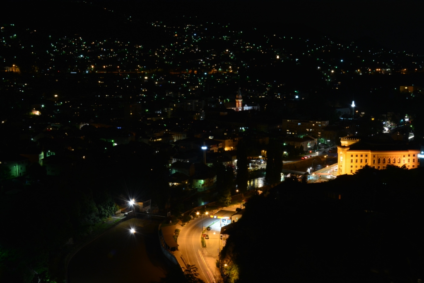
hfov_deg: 43.6
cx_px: 212
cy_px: 142
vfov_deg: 29.9
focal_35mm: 45
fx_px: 530
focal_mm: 30
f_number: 11
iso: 800
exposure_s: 2.5
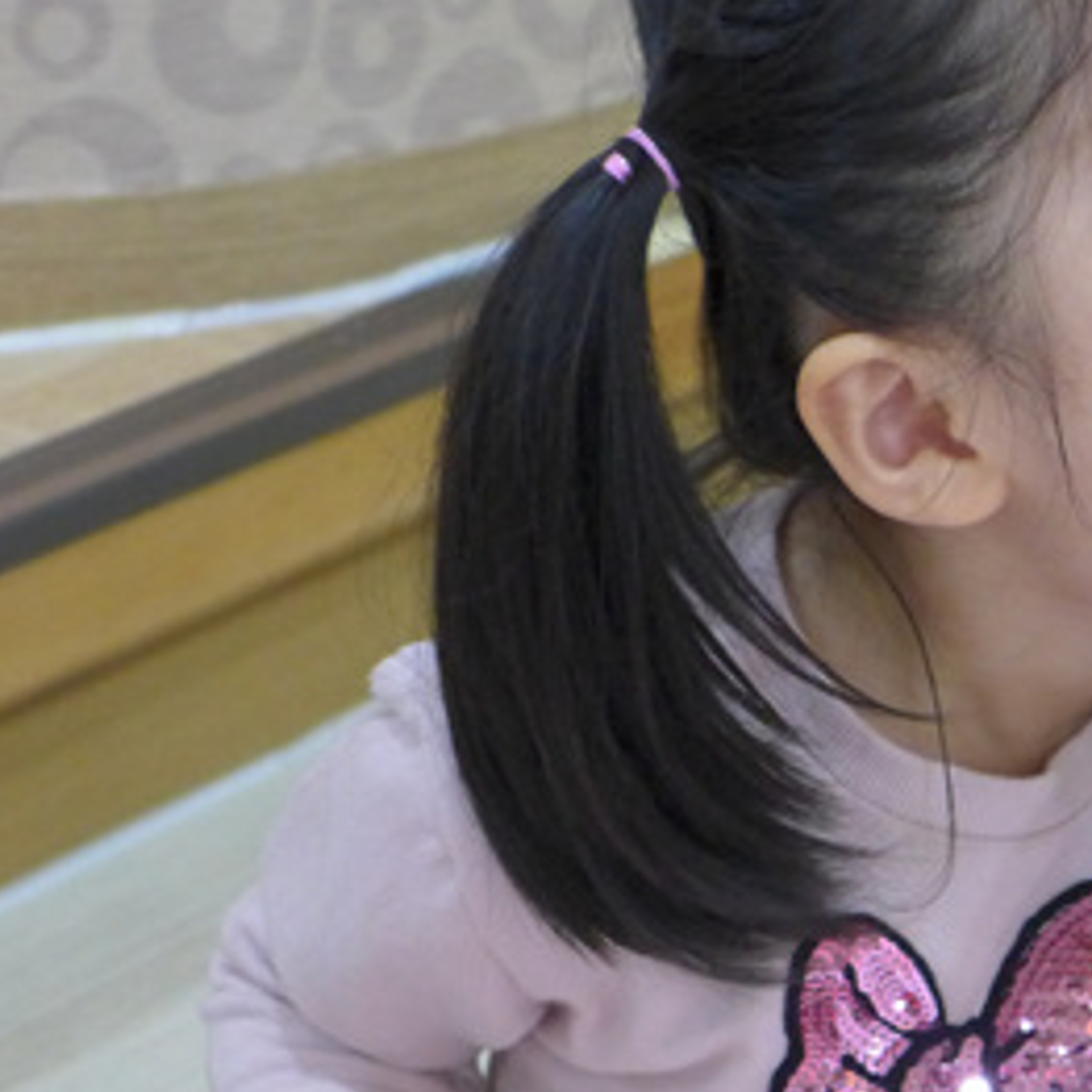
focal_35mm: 108
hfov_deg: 15.9
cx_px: 1054
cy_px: 625
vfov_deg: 16.1
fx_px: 3855
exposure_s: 1/320
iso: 800
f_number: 1.9
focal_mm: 9.8
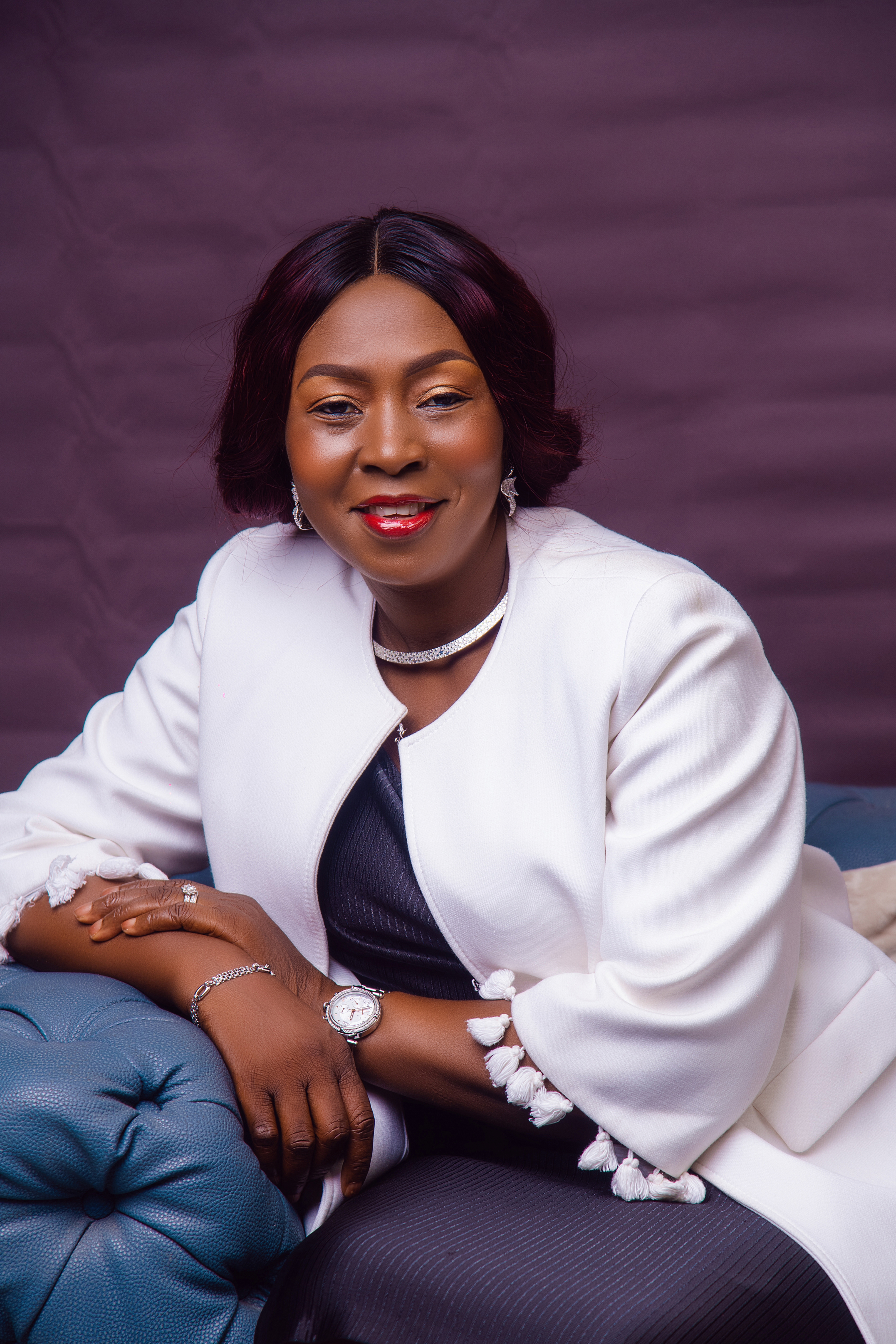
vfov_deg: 17.1
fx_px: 4480
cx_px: 448
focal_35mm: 120
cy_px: 672
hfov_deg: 11.4
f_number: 5.6
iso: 160
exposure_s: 1/200
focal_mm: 120
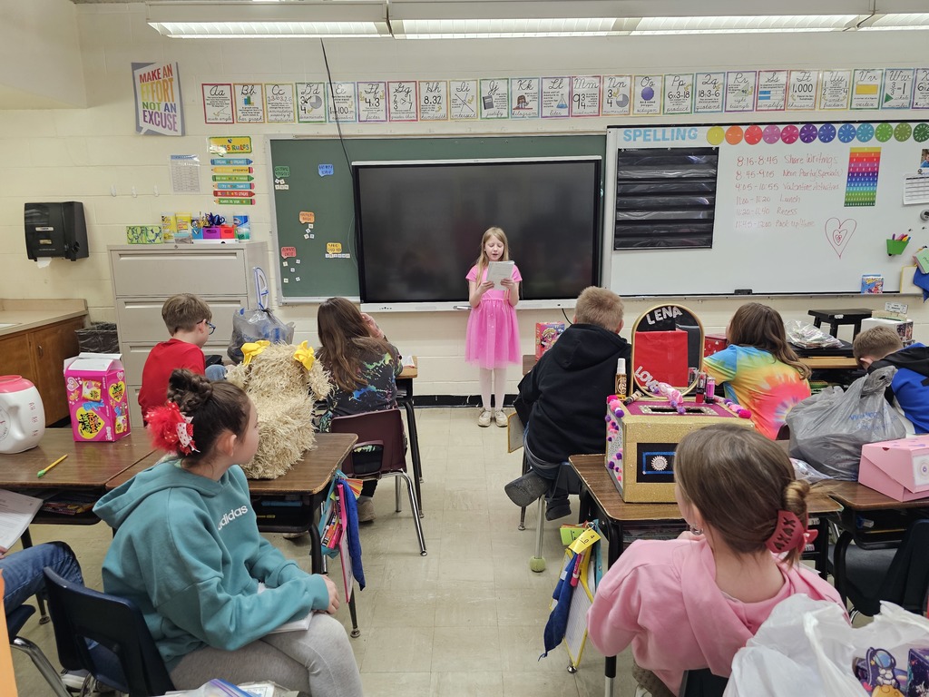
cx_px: 464
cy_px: 348
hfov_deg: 73.9
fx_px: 617
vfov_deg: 58.9
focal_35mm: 23
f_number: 1.7
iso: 400
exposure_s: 1/120
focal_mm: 6.3
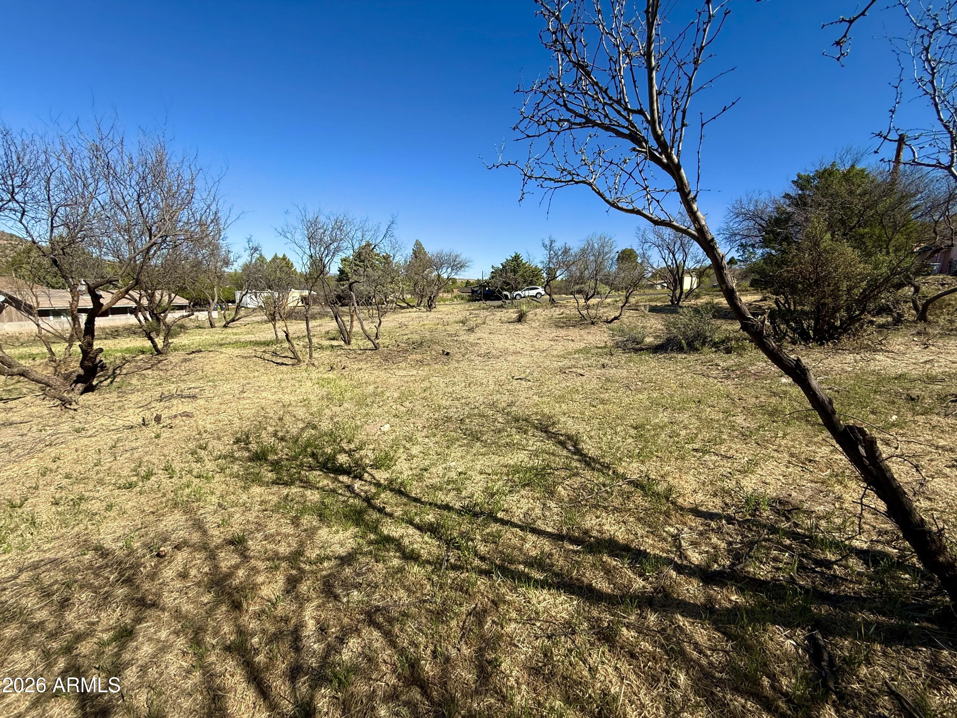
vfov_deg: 85.7
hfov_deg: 102.1
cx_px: 478
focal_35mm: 14
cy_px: 359
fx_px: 387
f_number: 2.2
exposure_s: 1/2165
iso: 50
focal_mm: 2.22
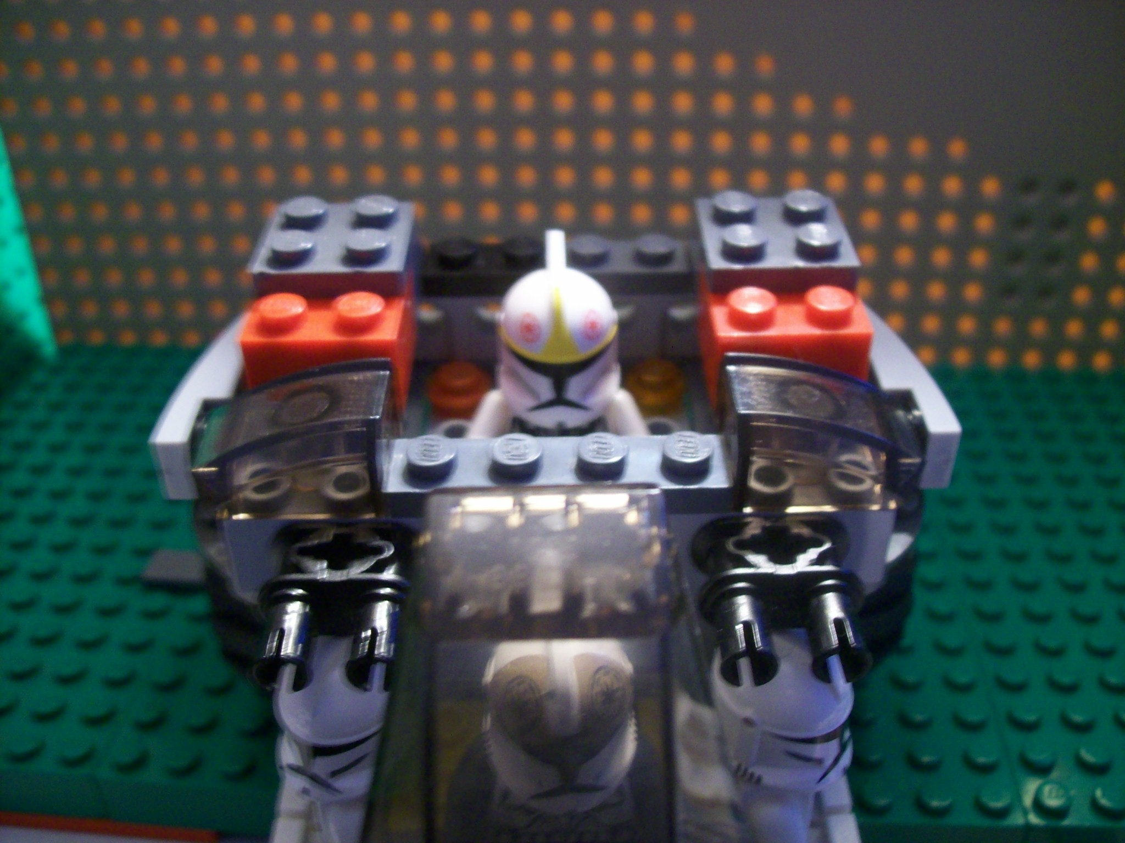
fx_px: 1170
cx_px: 562
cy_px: 422
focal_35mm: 36
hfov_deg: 51.4
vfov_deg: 39.7
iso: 174
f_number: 2.7
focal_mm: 6
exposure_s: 1/8
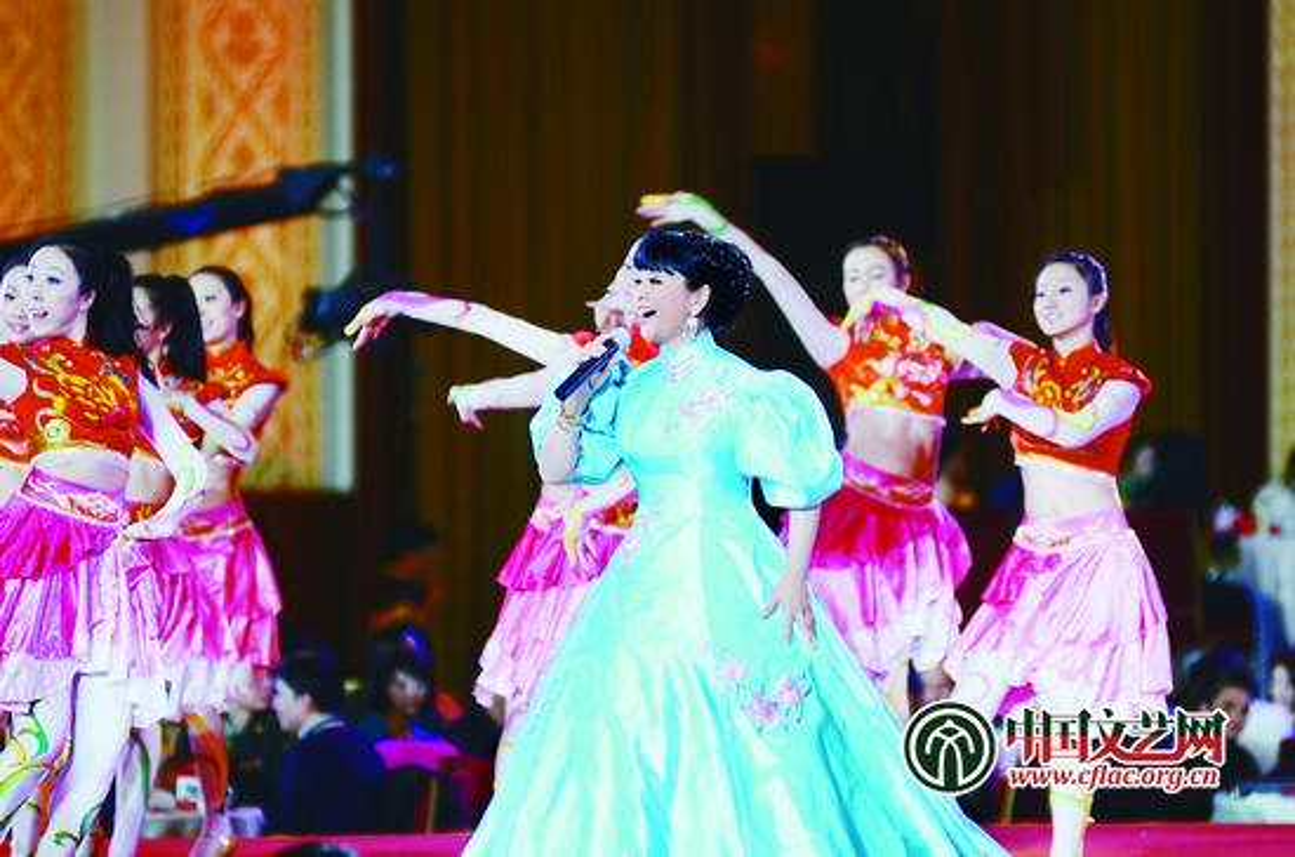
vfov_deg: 4.6
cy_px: 428
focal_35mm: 300
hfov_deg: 6.9
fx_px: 10767
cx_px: 648
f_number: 2.8
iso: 500
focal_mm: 200
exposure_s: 1/400
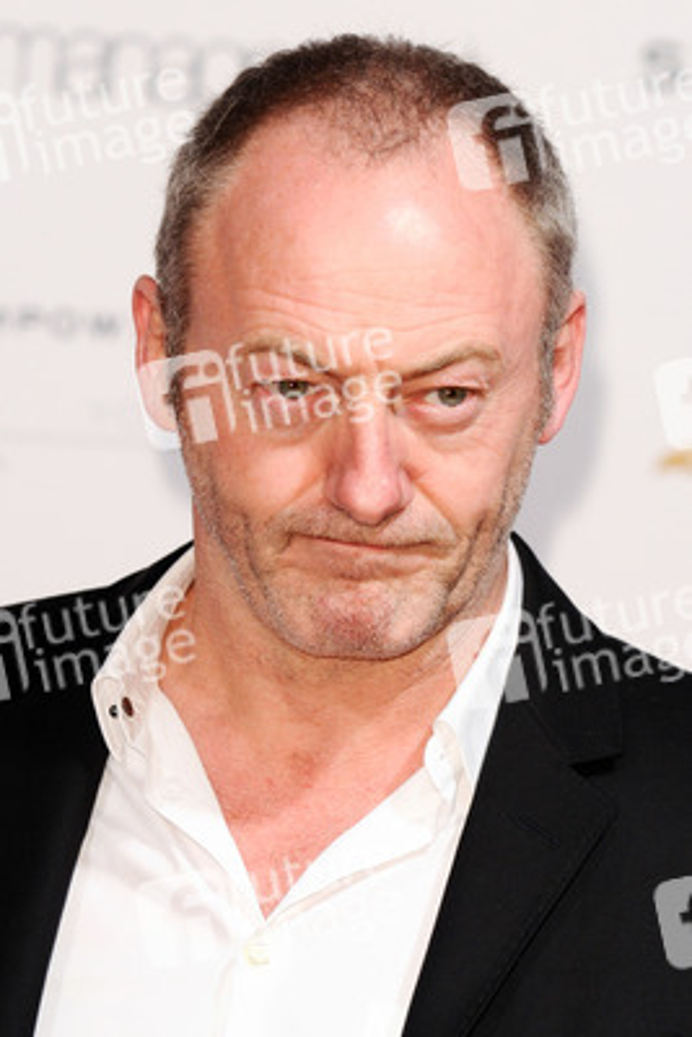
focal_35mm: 248
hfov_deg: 5.6
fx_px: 7130
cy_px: 518
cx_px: 346
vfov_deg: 8.3
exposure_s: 1/200
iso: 320
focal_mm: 165
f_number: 4.5
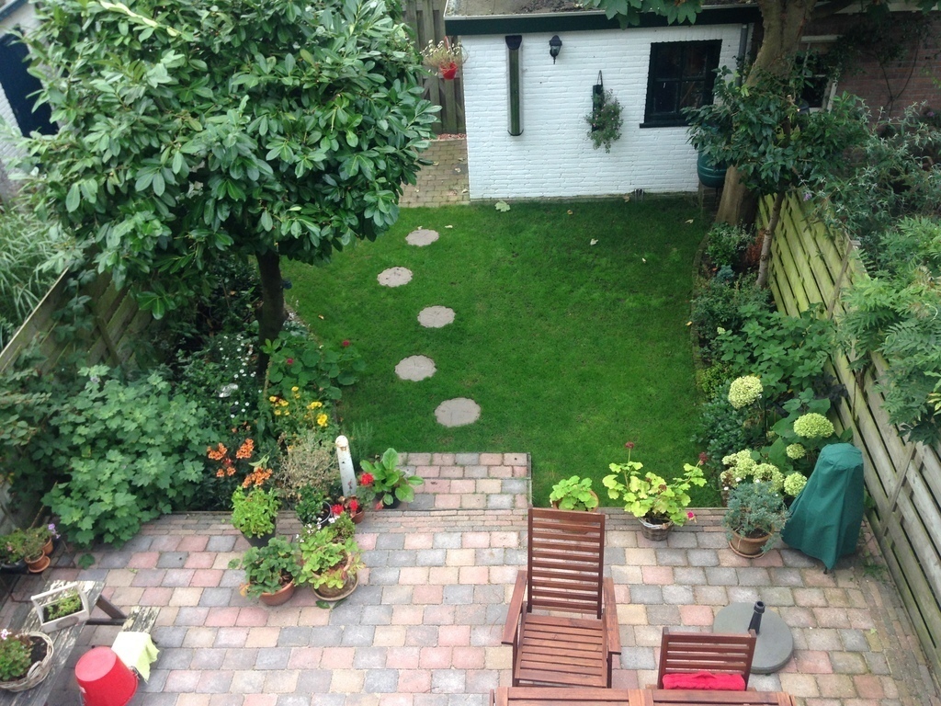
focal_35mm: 33
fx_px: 897
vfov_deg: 42.9
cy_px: 353
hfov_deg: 55.4
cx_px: 470
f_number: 2.4
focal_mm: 4.12
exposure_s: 1/60
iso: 64
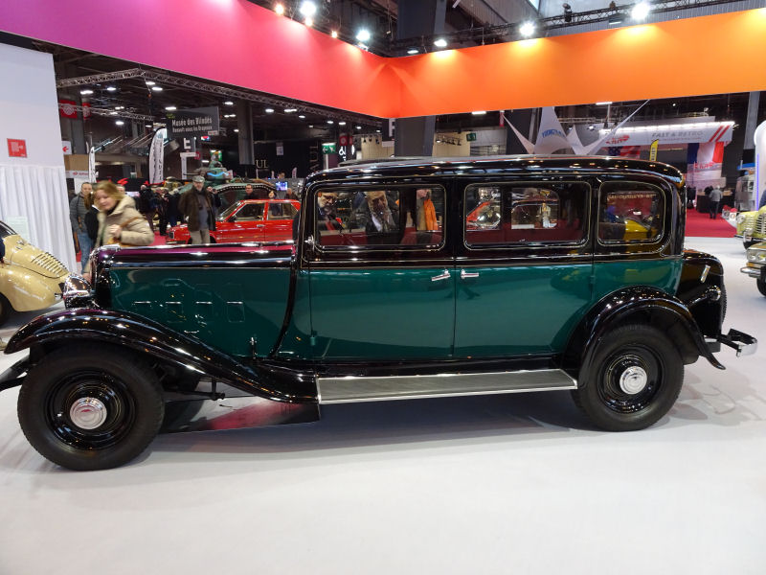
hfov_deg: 71.6
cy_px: 288
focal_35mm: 24
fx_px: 531
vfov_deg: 56.8
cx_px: 383
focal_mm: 4.1
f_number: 3.5
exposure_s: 1/30
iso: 250
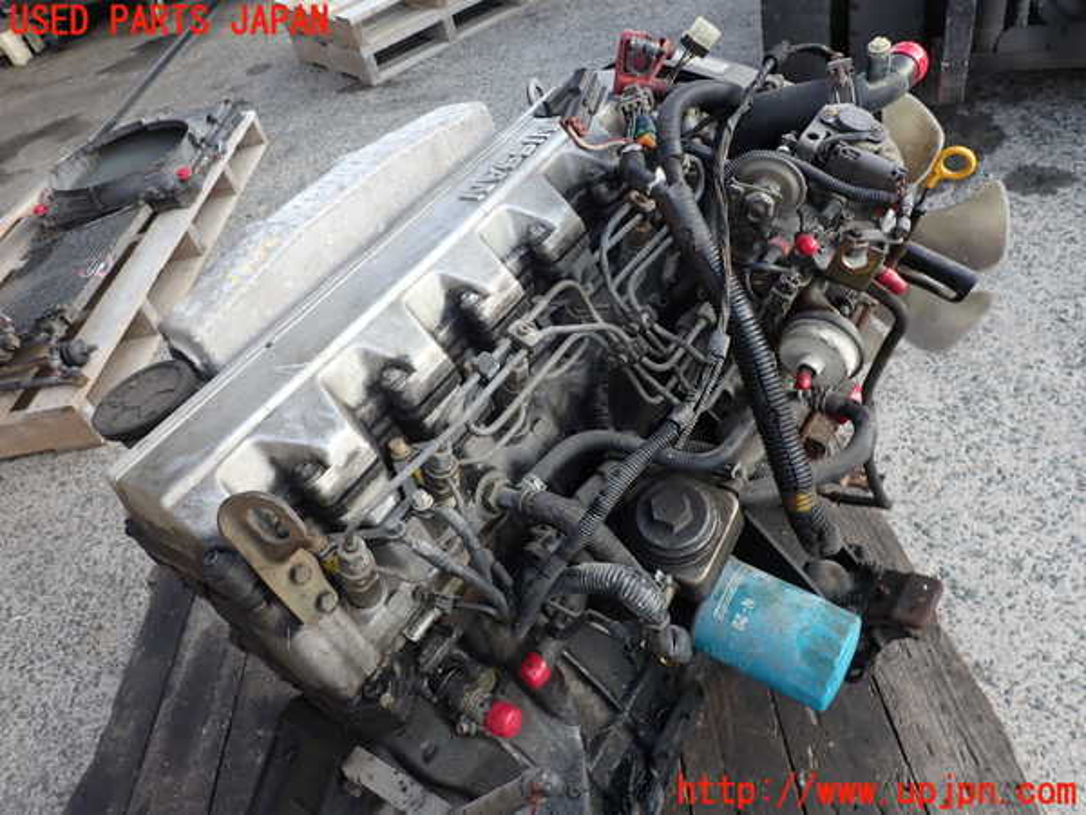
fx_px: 784
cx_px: 543
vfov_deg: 54.9
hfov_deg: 69.4
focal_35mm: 25
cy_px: 408
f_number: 2.8
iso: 100
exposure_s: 1/80
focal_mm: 4.5
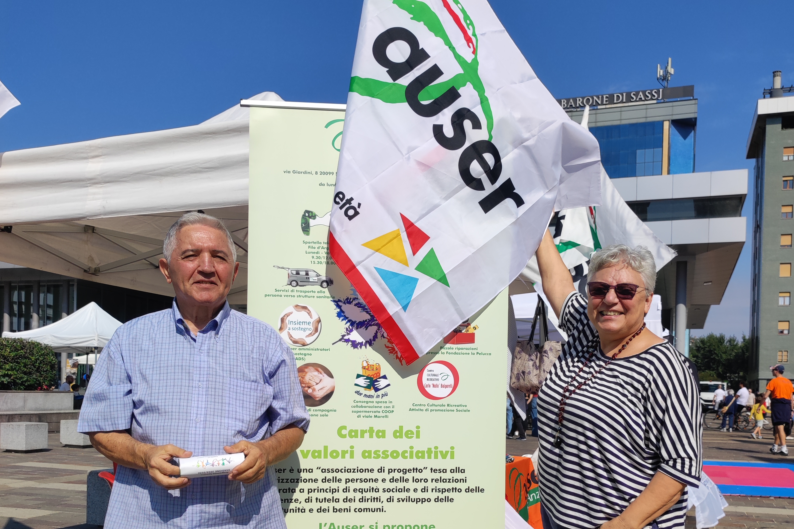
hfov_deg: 54.4
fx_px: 772
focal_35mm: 35
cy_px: 406
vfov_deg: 36.8
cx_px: 398
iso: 50
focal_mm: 4.7
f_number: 1.79
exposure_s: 1/1282
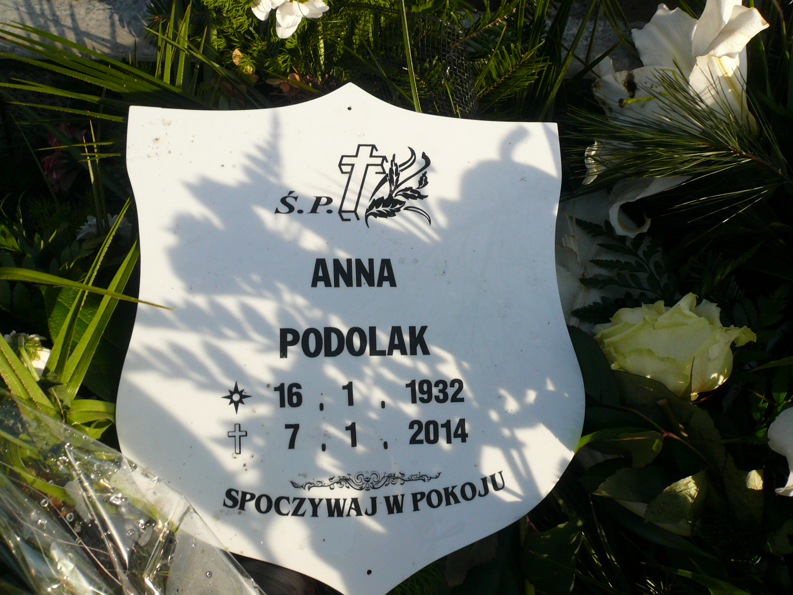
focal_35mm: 28
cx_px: 396
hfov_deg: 63.4
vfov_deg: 49.7
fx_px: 641
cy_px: 298
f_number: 8
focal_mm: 4.6
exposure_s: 1/125
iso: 100
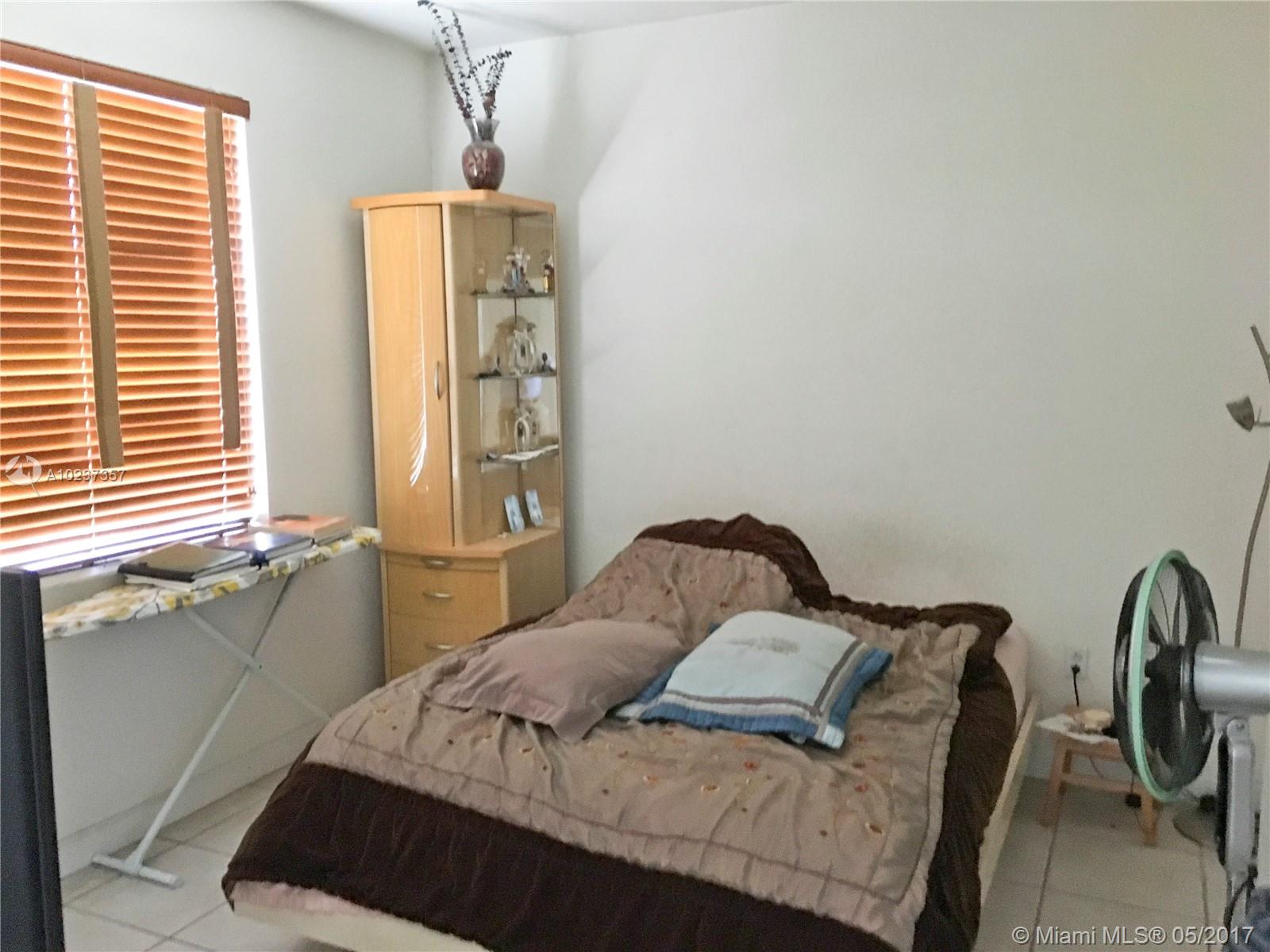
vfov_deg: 48.2
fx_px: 1064
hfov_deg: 61.7
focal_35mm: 29
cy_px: 476
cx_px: 635
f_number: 2.2
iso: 320
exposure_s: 1/15
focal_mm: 4.15
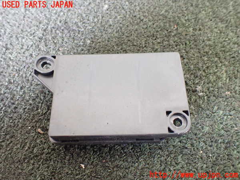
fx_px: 208
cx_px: 120
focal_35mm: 30
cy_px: 90
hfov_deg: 60.0
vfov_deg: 46.8
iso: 800
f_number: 2.3
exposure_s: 1/30
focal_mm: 5.4
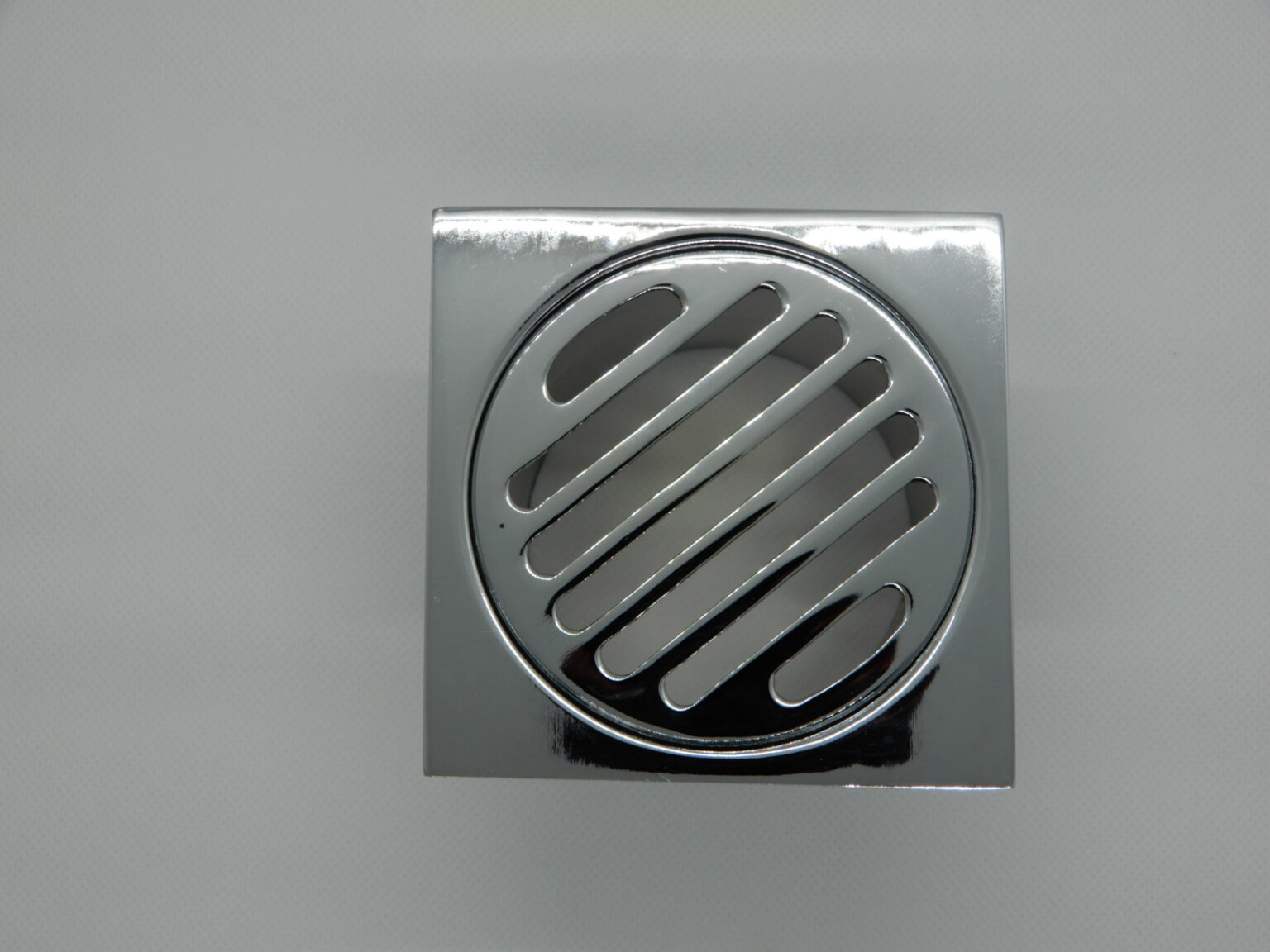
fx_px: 2091
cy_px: 476
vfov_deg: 25.7
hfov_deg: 33.8
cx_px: 635
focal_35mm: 57
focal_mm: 10.2
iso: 80
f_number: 4.5
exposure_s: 1/200
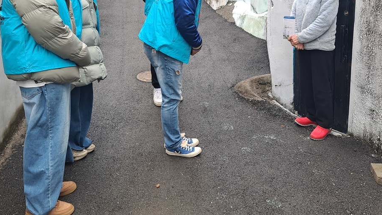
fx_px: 375
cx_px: 187
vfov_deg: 31.4
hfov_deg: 54.0
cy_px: 53
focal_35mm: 37
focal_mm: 5.23
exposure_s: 1/60
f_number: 1.8
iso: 50
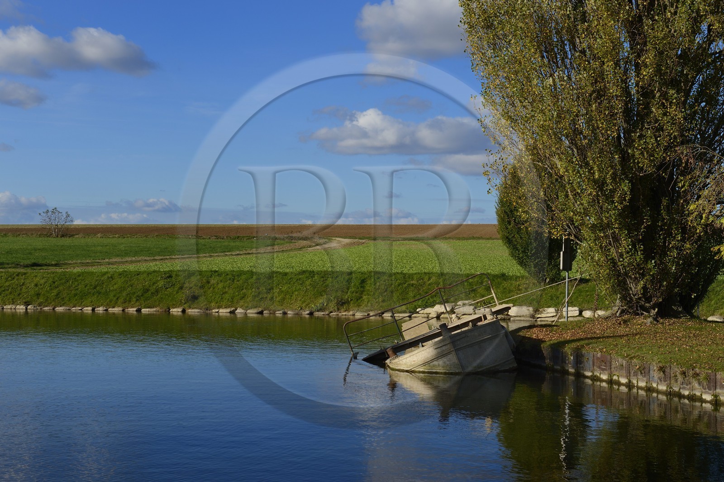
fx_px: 1206
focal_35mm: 60
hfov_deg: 33.4
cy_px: 241
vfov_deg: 22.6
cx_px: 362
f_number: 14
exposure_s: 1/250
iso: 200
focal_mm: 60
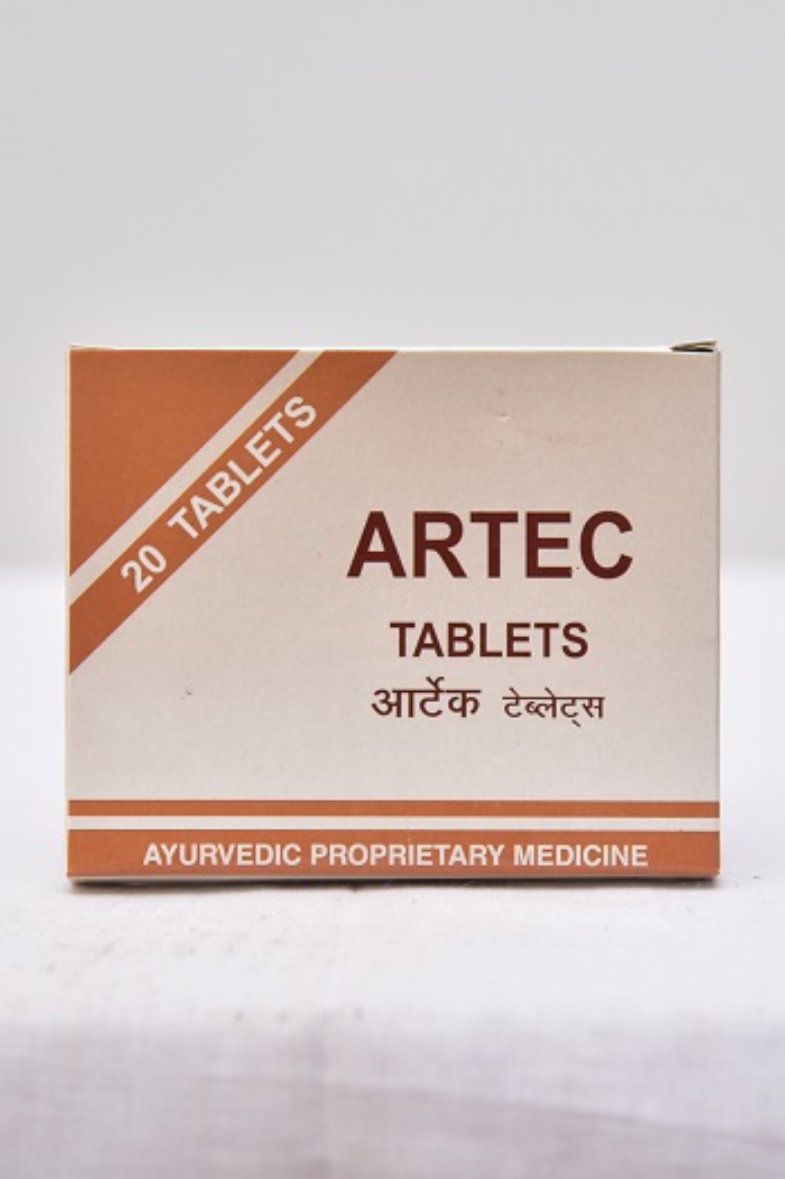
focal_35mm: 95
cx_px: 392
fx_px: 3111
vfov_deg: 21.5
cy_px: 590
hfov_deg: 14.4
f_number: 4.5
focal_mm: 95
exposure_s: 1/125
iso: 1600
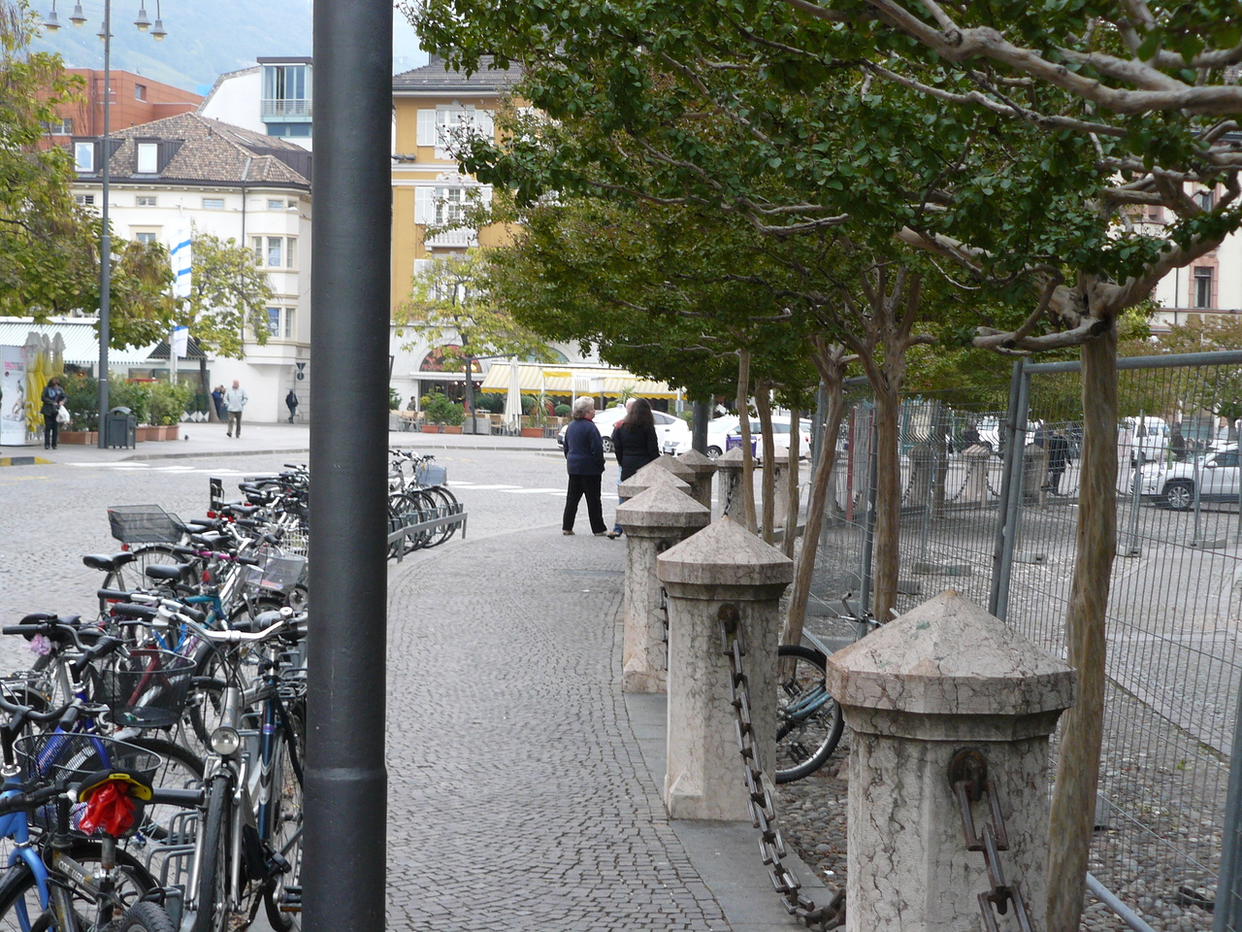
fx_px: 2260
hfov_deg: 30.7
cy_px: 466
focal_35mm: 63
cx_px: 621
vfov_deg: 23.3
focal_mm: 10.5
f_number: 3.2
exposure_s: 1/60
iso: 100
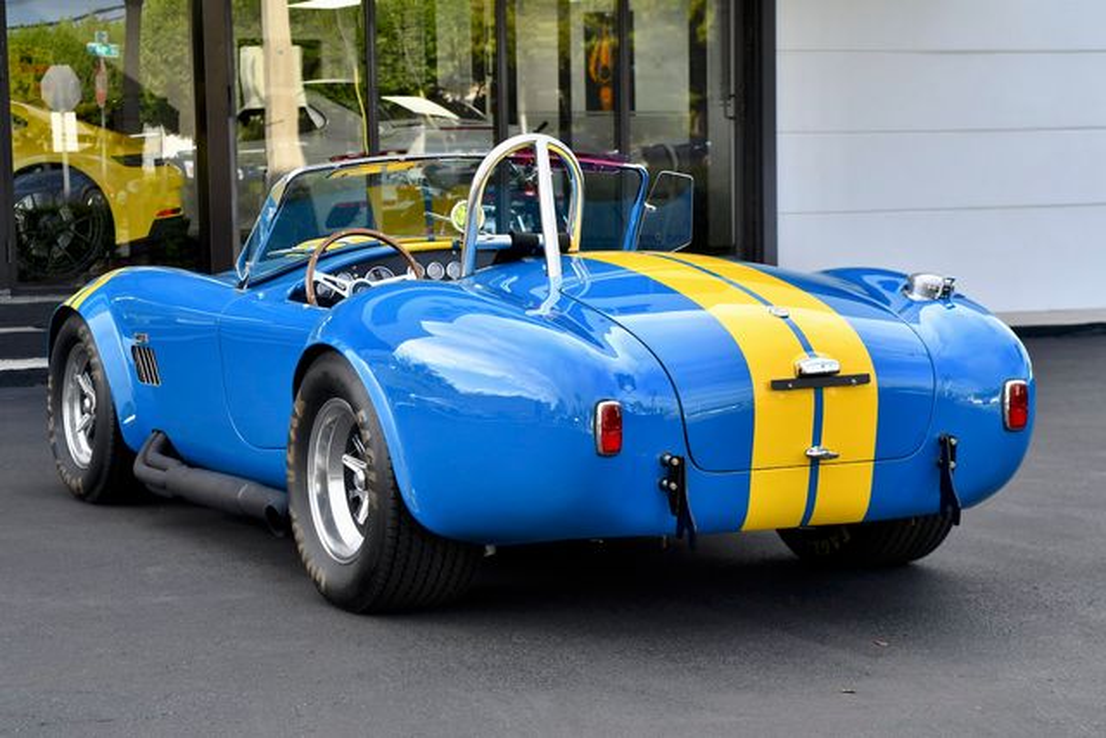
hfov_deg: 26.0
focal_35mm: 78
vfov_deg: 17.5
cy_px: 369
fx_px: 2397
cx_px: 553
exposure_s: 1/250
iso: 400
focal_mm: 52
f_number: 7.1
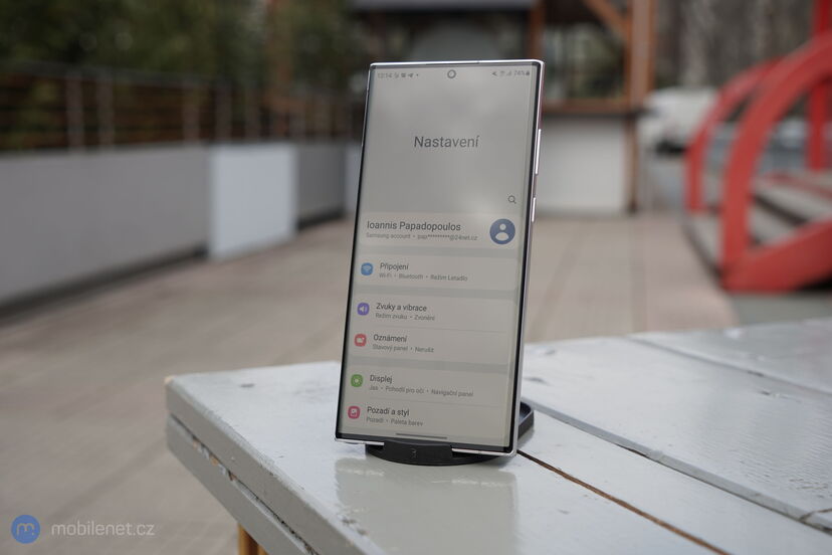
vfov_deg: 27.0
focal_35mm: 50
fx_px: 1155
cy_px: 278
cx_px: 416
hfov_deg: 39.6
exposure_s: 1/160
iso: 100
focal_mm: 50
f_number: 6.3
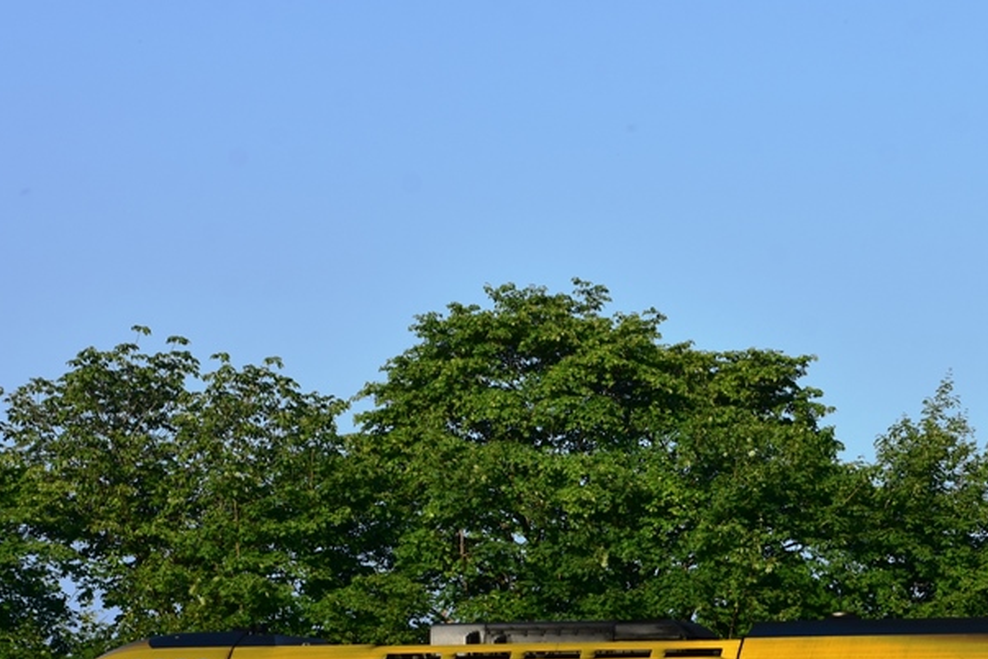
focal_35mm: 185
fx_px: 5077
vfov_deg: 7.4
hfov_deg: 11.1
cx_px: 855
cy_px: 643
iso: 100
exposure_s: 1/125
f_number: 11
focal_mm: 62
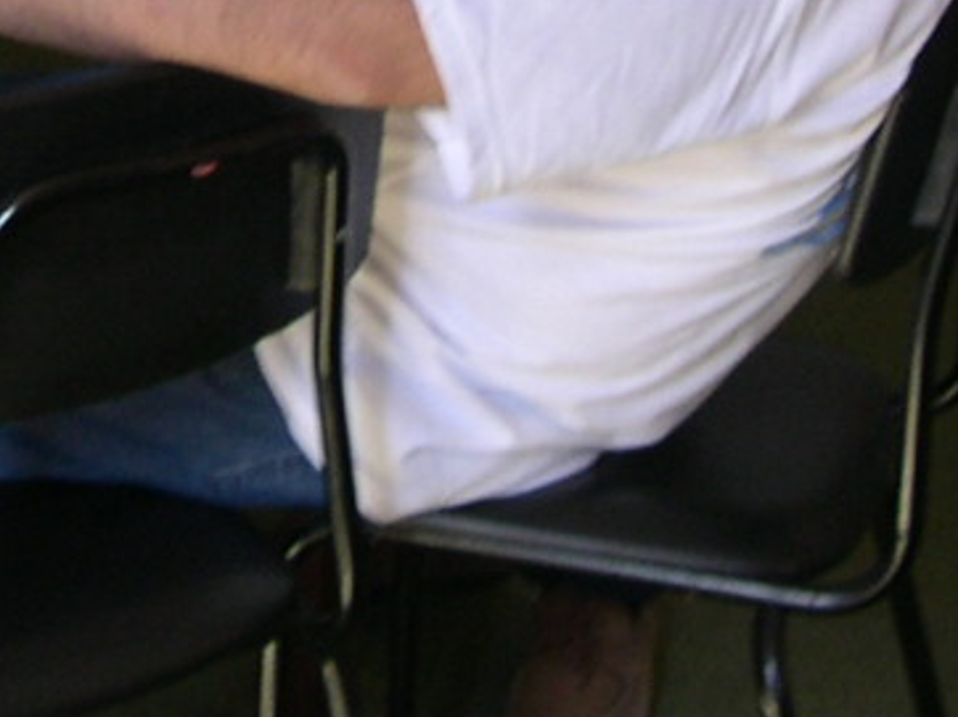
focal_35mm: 168
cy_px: -503
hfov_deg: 11.7
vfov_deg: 8.5
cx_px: 82
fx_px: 4646
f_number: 2.8
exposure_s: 1/30
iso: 100
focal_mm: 8
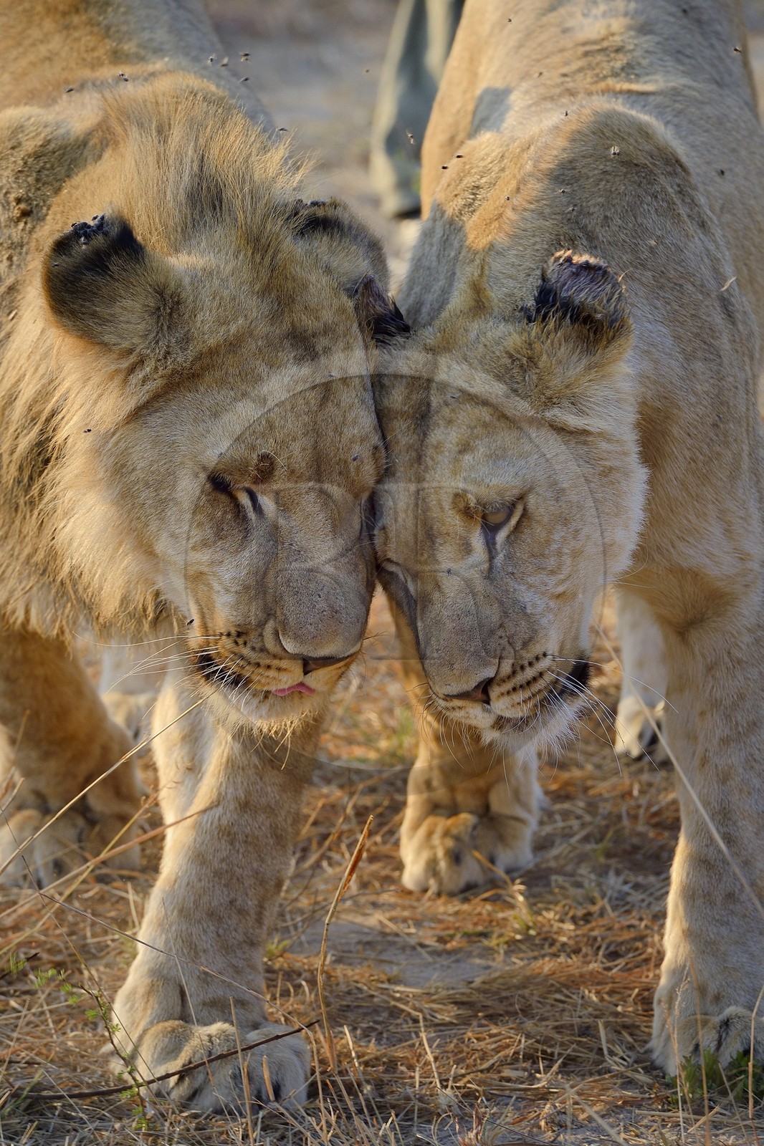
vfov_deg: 10.3
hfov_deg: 6.9
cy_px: 573
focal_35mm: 200
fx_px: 6369
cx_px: 382
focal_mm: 200
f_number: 8
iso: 400
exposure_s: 1/400
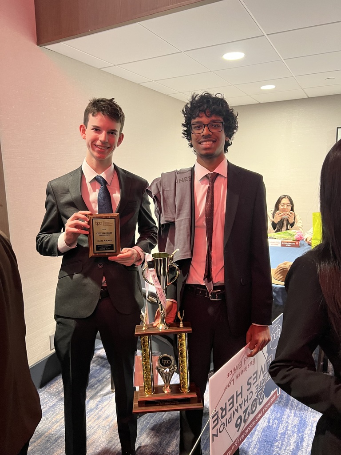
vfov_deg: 67.3
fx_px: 341
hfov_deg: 53.1
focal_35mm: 26
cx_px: 170
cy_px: 228
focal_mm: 5.7
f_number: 1.5
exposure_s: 1/40
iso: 400
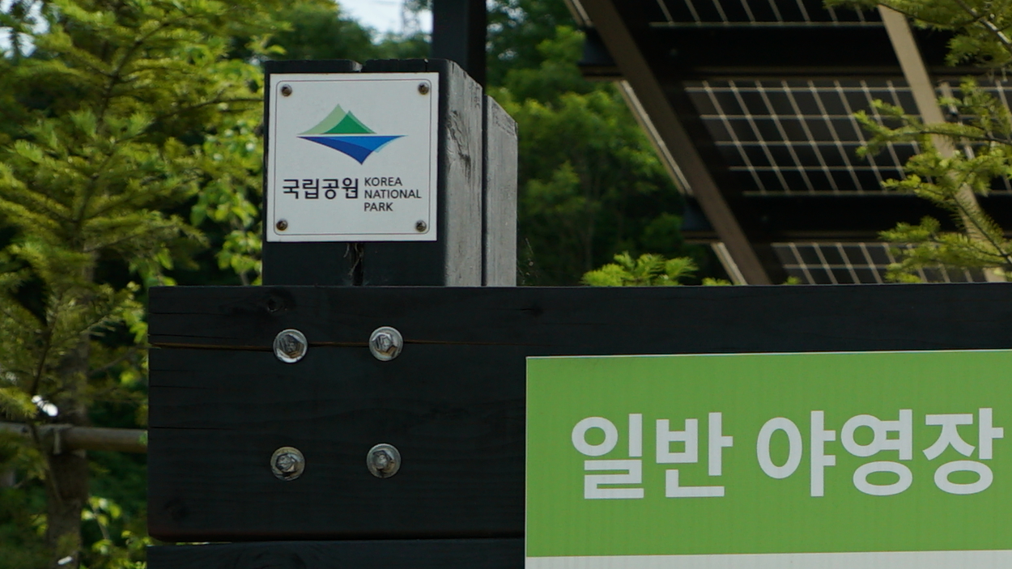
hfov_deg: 19.7
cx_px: 1452
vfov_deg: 11.9
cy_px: 909
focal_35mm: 96
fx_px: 2576
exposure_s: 1/640
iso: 200
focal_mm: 27
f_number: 5.6
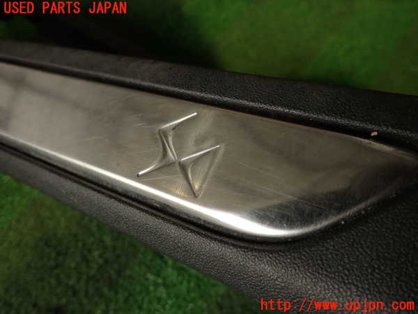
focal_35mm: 25
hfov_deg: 69.4
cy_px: 157
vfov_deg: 54.9
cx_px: 209
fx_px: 302
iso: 200
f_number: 2
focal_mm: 4.5
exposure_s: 1/30
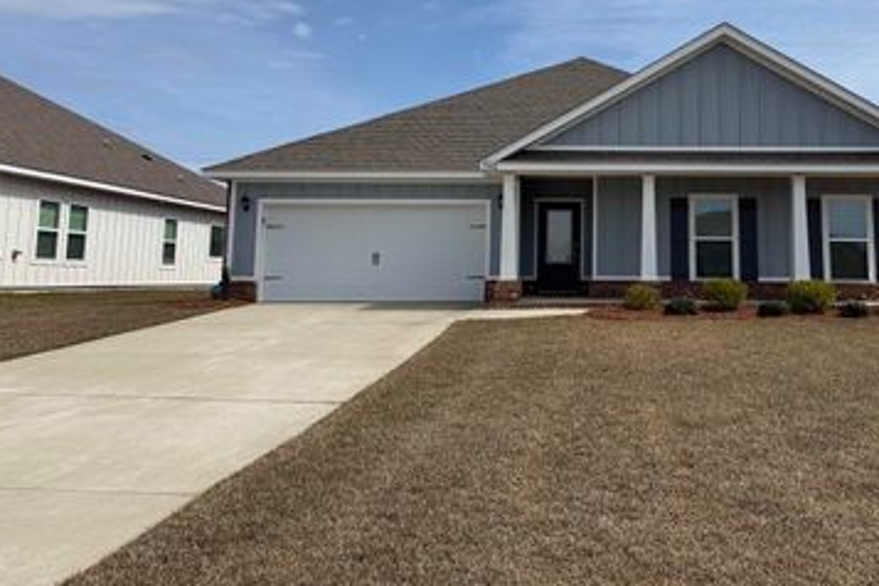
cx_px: 593
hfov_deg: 53.3
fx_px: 855
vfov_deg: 37.1
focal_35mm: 35
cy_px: 161
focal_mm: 6.76
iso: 80
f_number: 1.78
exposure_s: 1/8130
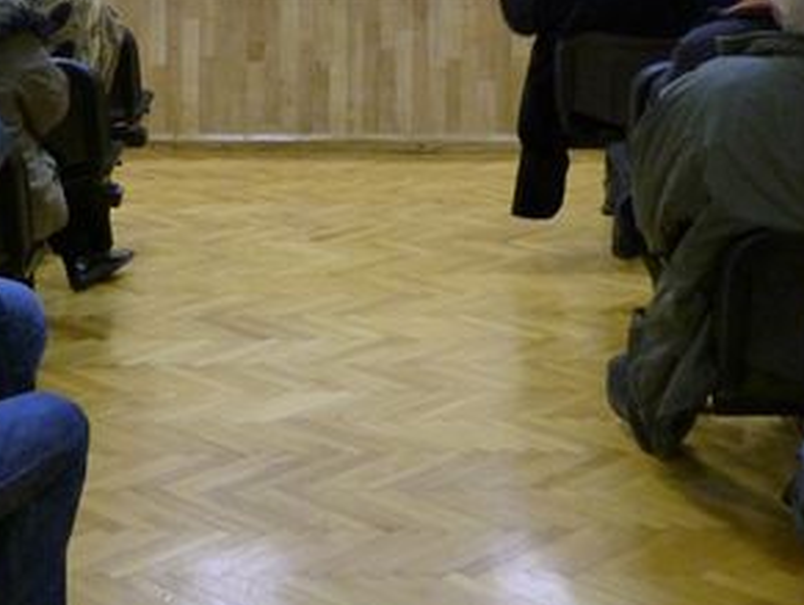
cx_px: 373
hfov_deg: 23.0
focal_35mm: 85
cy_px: -167
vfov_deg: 16.5
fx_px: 1977
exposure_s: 1/30
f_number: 3
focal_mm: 5.6
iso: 400
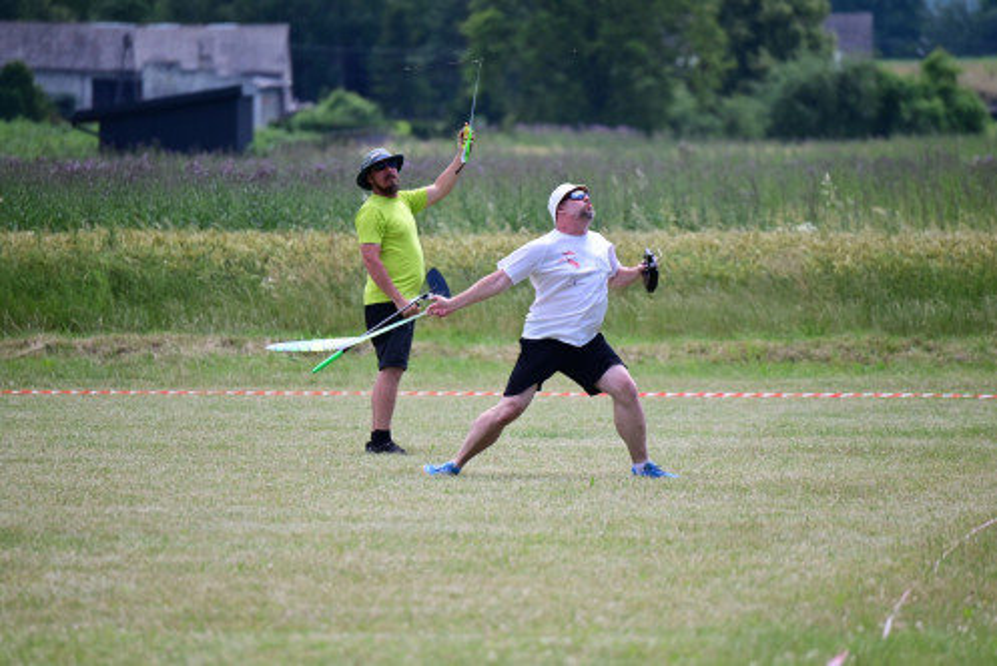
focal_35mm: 400
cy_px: 333
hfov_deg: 5.2
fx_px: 11084
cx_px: 498
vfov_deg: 3.4
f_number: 7.1
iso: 1000
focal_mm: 400
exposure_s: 1/3200
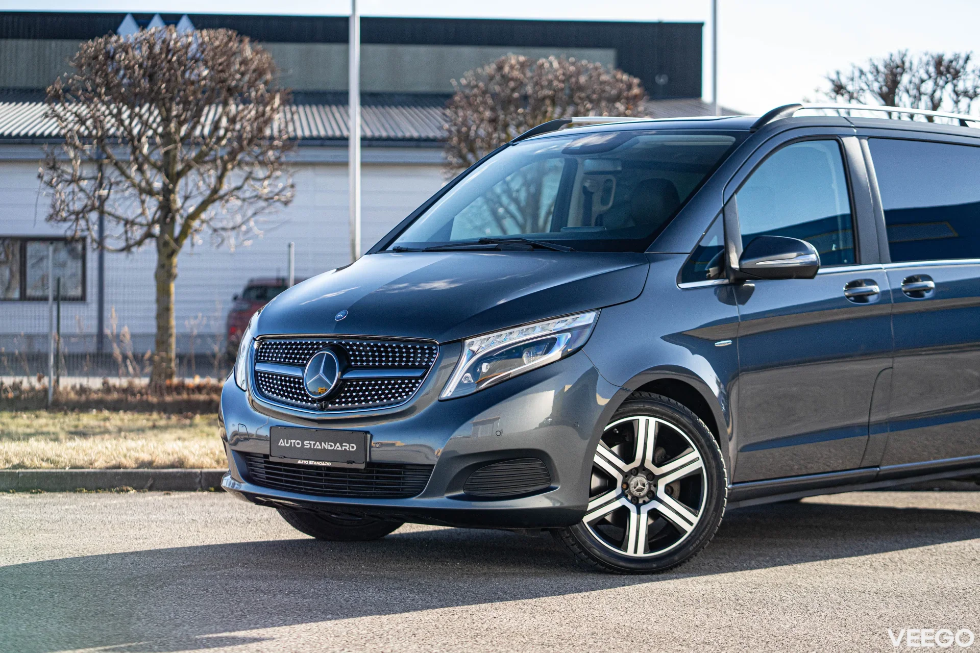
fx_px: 2314
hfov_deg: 23.9
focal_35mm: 85
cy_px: 326
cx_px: 490
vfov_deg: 16.1
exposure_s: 1/1600
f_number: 2.8
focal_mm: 85
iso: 640
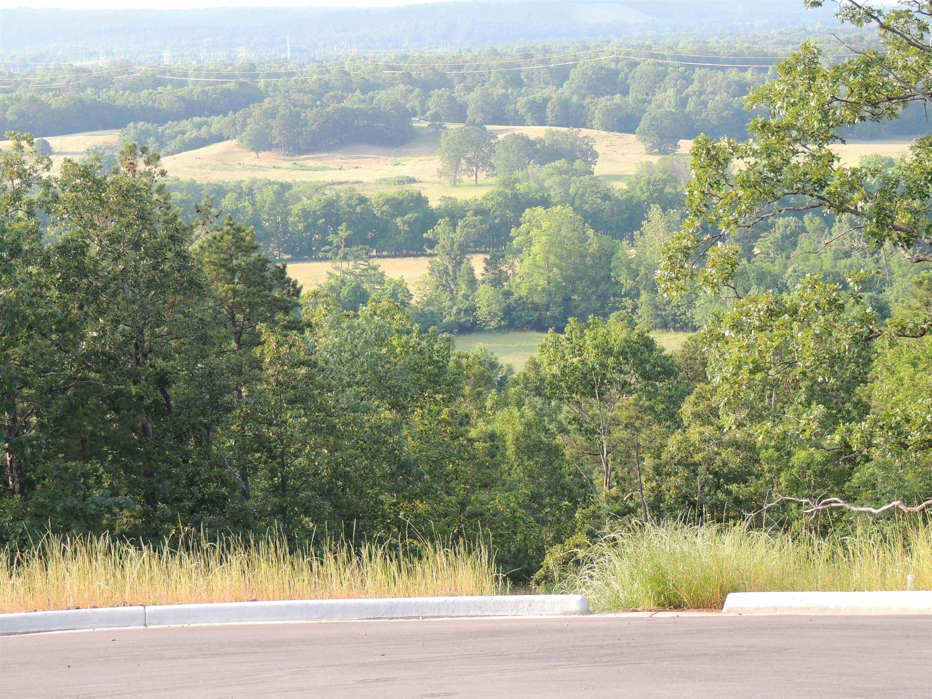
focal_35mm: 155
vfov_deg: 9.6
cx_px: 466
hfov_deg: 12.7
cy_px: 350
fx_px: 4173
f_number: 4.4
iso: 160
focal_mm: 27.6
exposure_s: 1/125
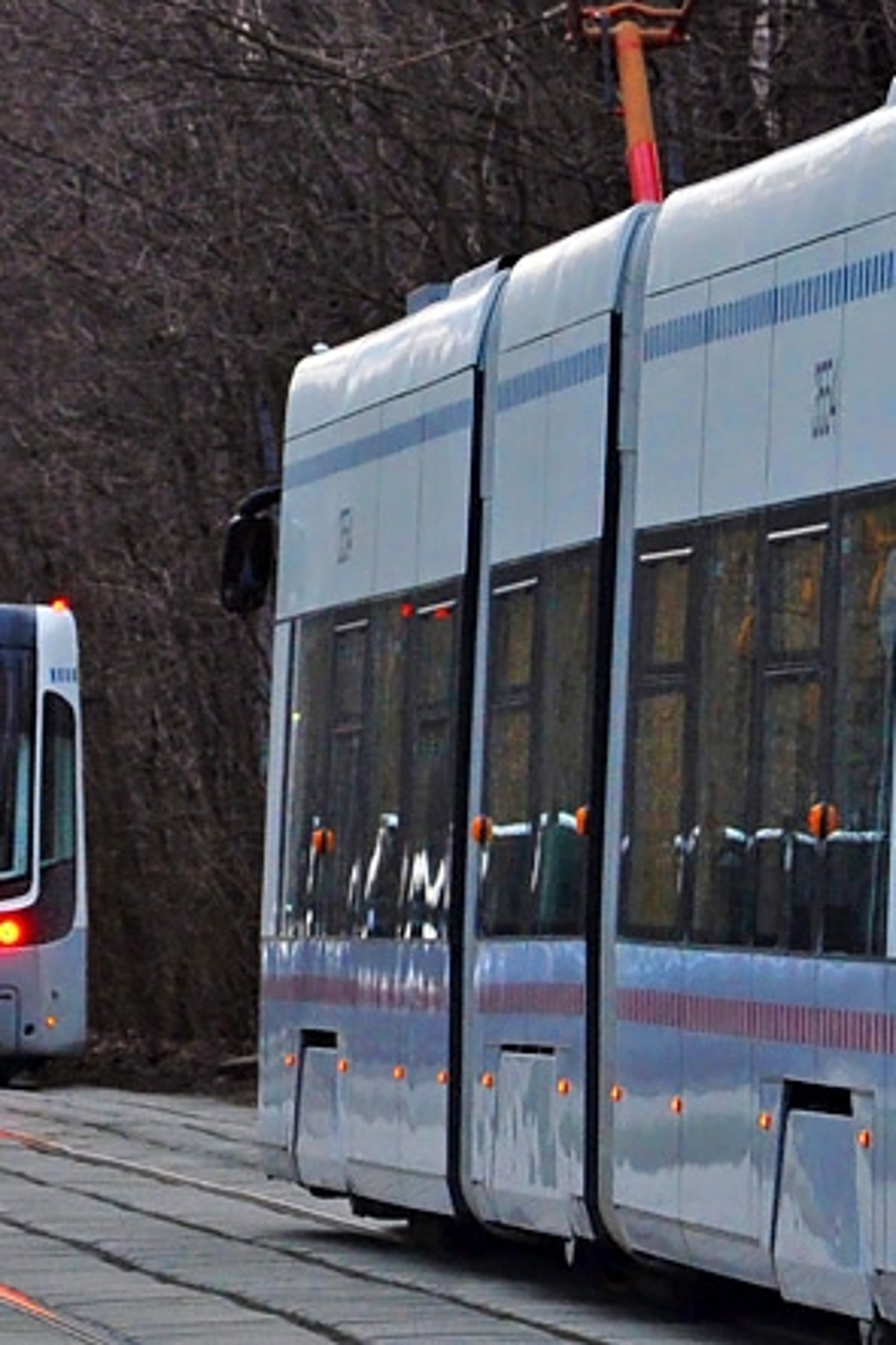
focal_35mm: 345
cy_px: 393
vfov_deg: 6.0
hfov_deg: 4.0
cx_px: 899
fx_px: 12902
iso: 720
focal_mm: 85
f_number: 5.6
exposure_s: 1/125
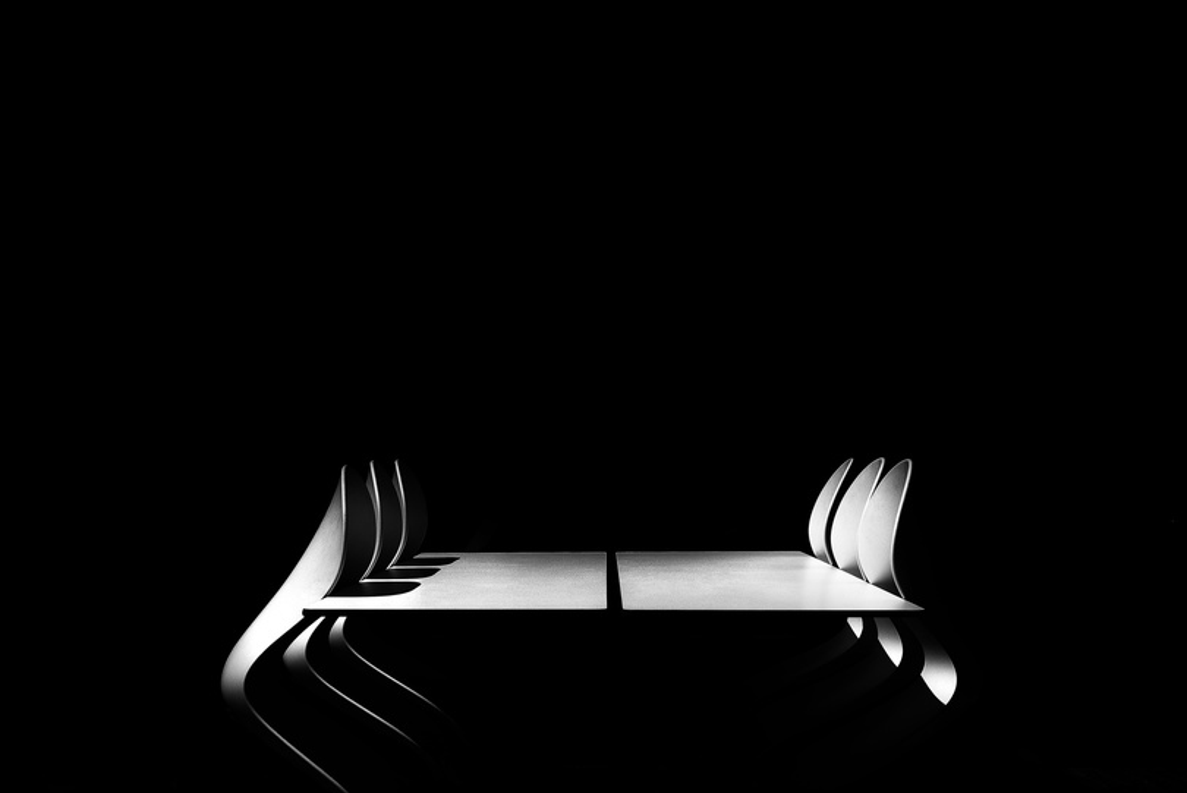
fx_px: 1913
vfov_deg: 23.4
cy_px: 426
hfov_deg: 34.5
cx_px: 602
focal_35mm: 58
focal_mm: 31.5
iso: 200
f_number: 16
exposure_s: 1/500
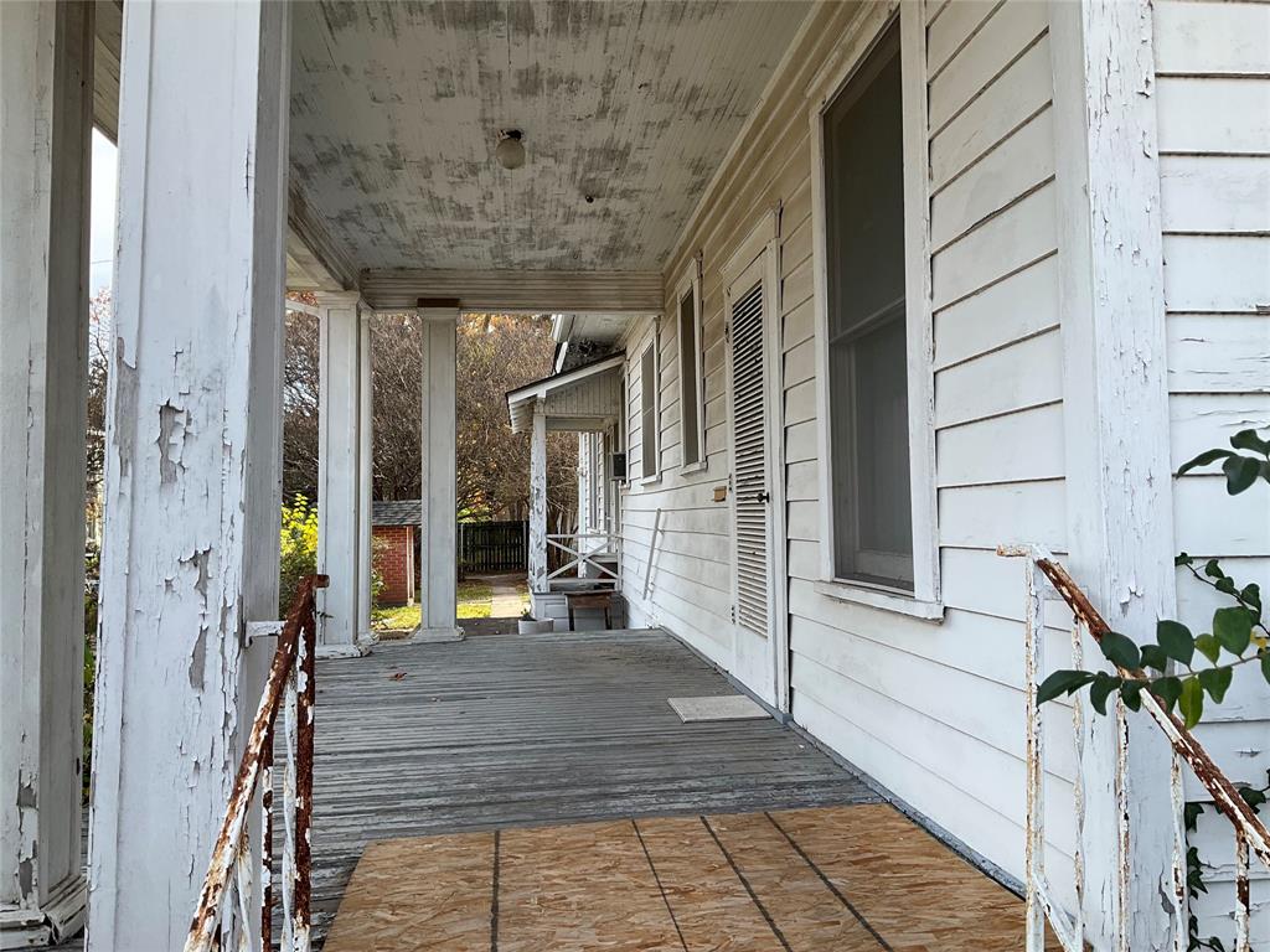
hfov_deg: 61.7
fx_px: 1064
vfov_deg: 48.2
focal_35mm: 29
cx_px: 635
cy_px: 476
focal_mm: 3
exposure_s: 1/391
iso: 25
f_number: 1.8
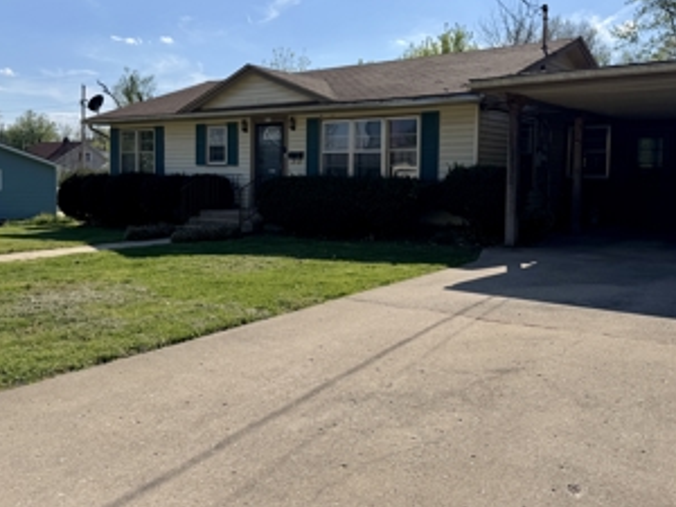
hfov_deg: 56.8
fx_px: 625
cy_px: 201
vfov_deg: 43.9
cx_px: 349
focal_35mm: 32
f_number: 1.78
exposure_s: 1/7353
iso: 80
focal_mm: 6.76
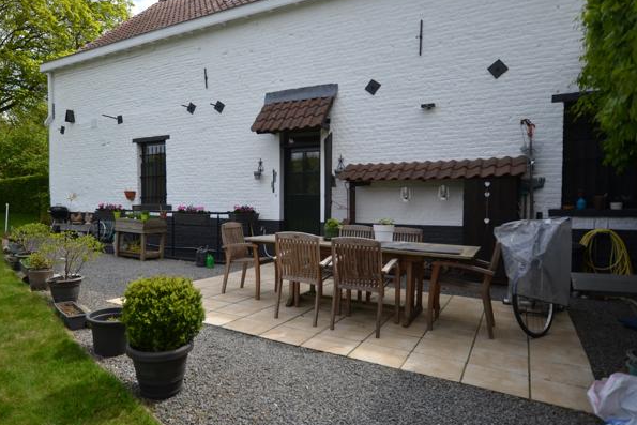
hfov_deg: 74.0
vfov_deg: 53.9
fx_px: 418
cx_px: 261
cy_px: 210
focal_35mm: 24
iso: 100
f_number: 3.5
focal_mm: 13
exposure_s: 1/640
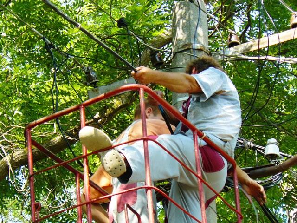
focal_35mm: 256
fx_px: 2196
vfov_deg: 5.8
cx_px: 148
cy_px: 112
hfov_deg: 7.7
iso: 100
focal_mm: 42.6
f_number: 4
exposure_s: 1/100
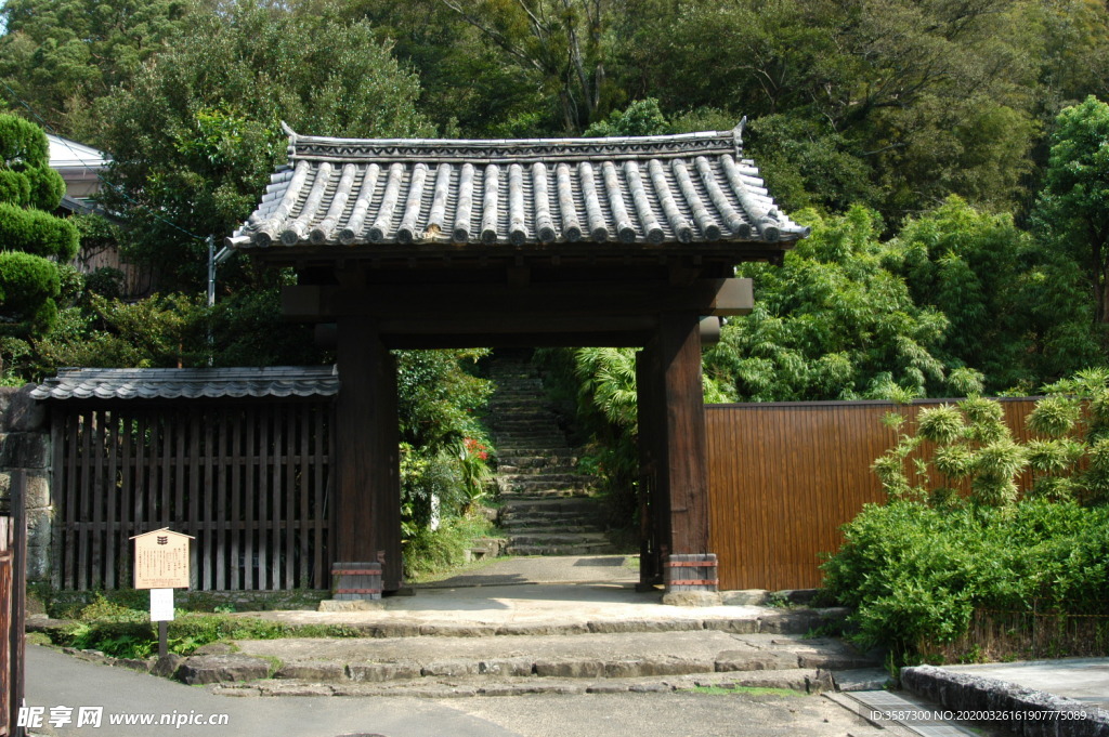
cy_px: 368
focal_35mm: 36
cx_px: 554
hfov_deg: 53.2
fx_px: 1108
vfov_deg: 36.8
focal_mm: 24
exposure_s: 1/200
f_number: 7.1
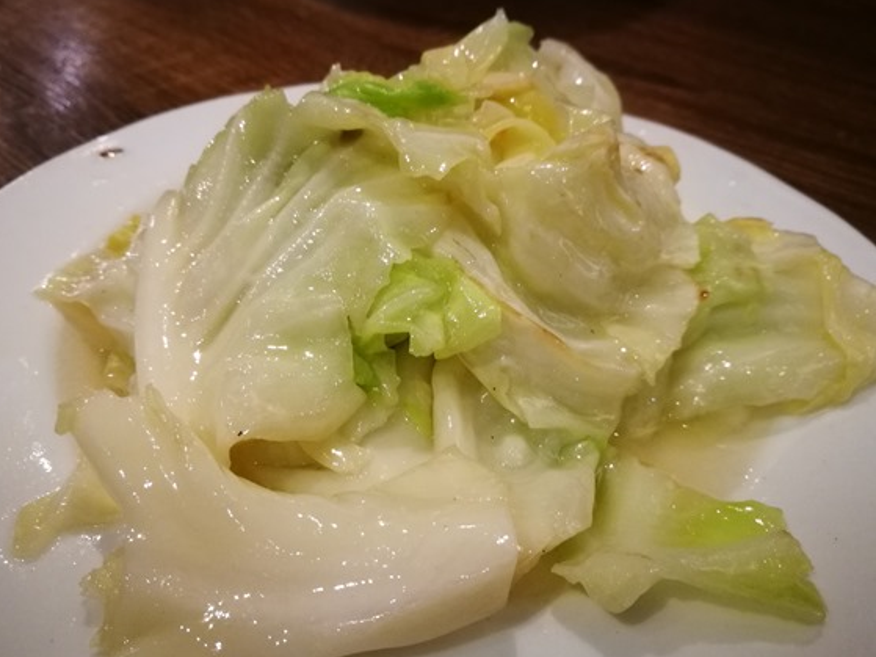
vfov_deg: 48.2
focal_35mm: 29
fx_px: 734
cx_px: 409
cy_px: 323
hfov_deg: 61.6
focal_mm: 4.5
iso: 400
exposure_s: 1/24
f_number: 2.2
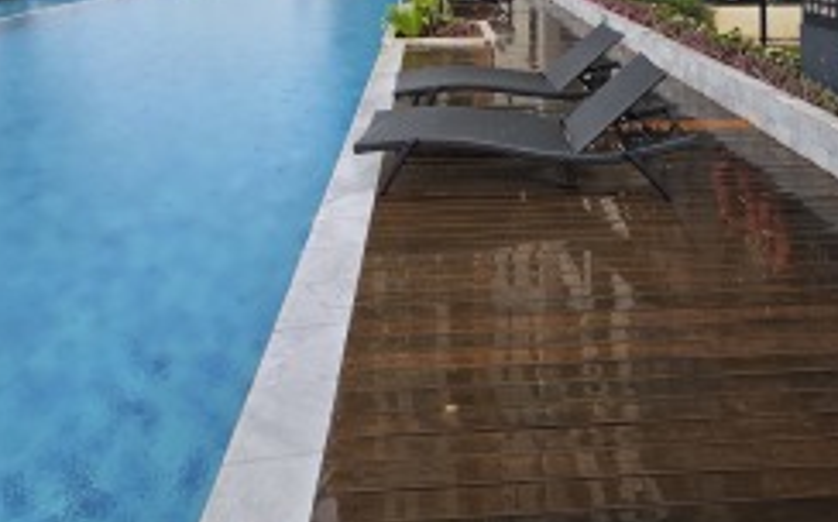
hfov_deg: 70.3
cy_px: -86
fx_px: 593
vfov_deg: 37.5
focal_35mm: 26
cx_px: 462
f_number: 1.9
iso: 40
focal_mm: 2.2
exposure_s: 1/1036
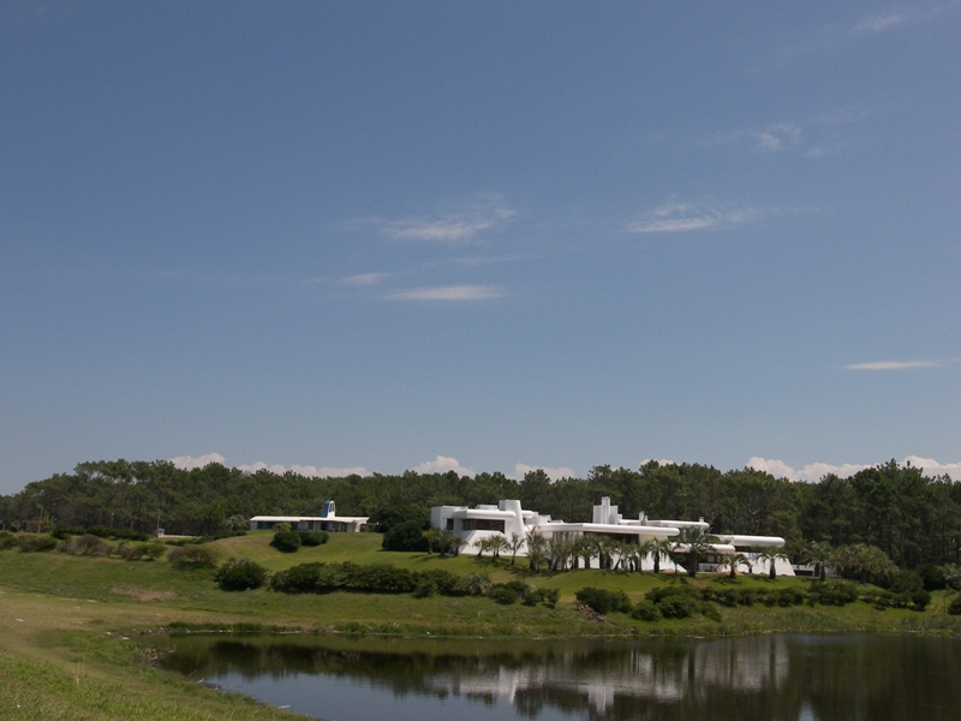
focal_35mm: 47
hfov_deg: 40.4
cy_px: 360
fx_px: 1305
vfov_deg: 30.9
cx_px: 480
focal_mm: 9.8
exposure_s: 1/3200
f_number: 3.6
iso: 100
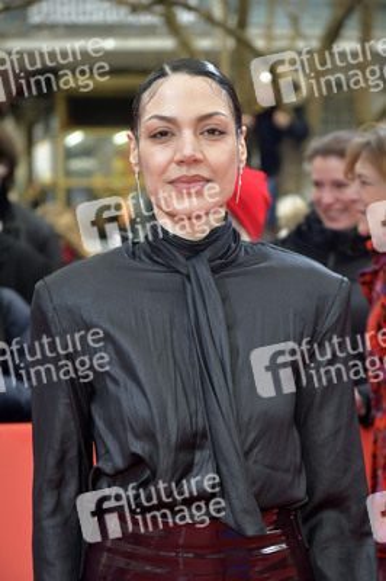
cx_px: 193
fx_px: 1611
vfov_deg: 20.4
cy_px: 290
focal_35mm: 100
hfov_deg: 13.7
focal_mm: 100
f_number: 5.6
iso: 1250
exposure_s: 1/200
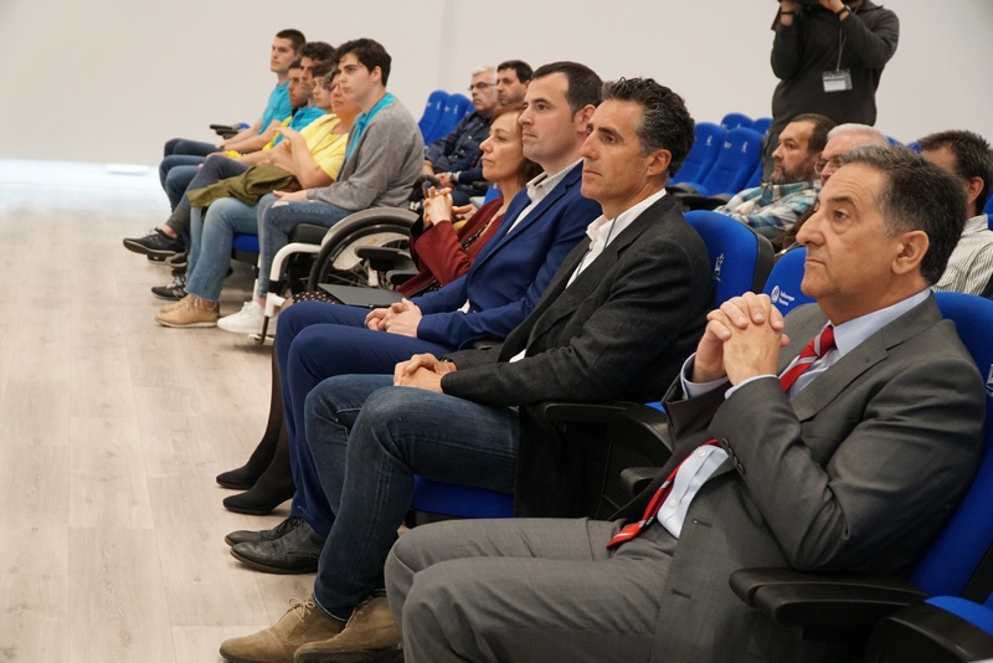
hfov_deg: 37.8
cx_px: 496
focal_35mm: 52
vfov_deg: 25.8
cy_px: 332
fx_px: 1449
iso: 2000
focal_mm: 35
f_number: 4
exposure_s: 1/160
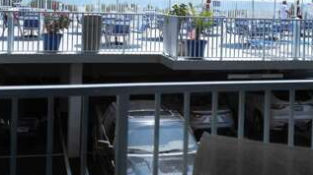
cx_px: 179
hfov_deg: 34.3
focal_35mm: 61
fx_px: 506
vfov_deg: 19.3
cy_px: 9
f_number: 2.8
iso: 64
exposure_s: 1/1000
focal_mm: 24
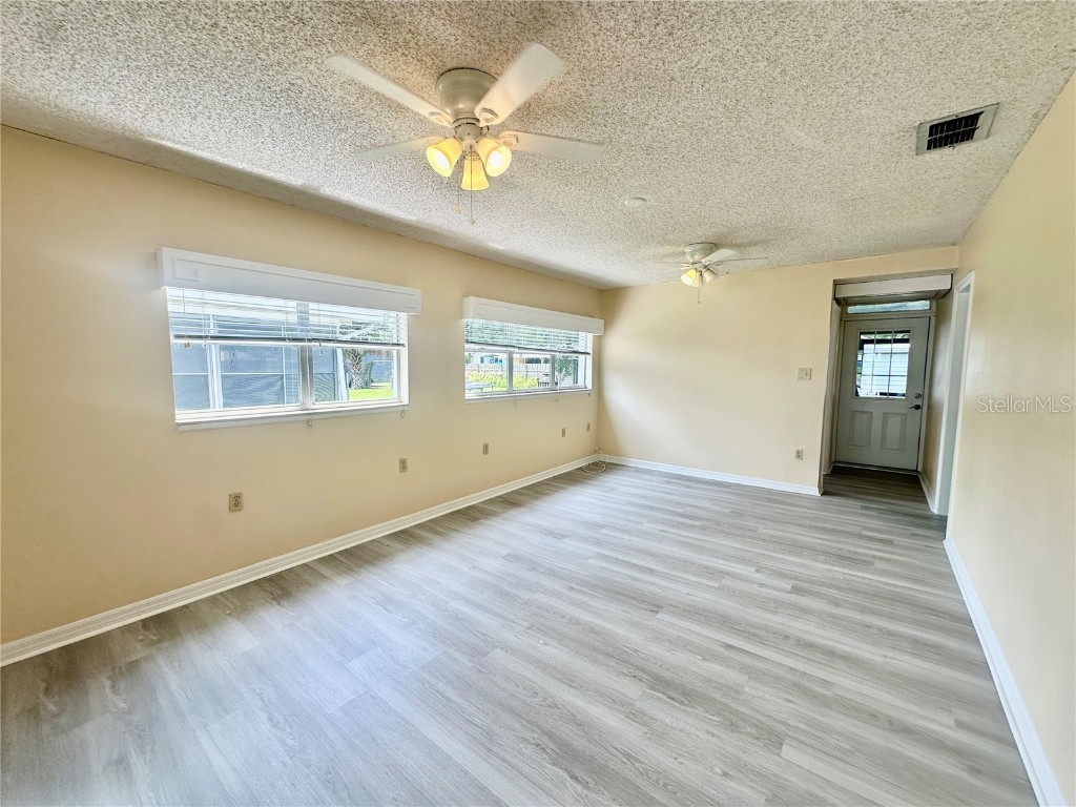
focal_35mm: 14
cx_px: 538
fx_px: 435
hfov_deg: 102.1
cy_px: 404
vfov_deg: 85.7
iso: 40
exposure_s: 1/186
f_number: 2.2
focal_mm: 2.22
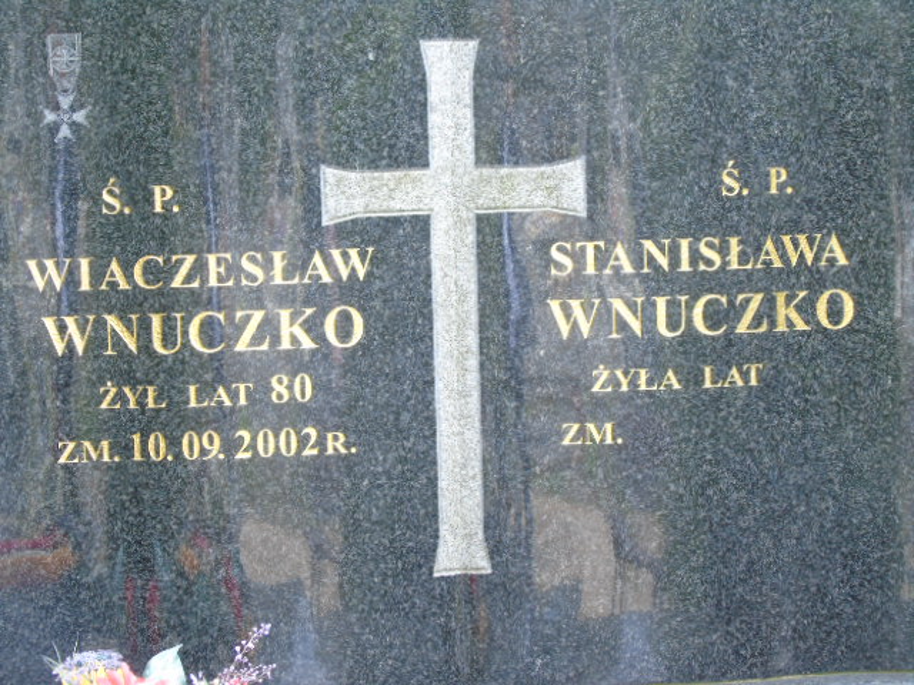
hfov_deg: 15.9
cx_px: 457
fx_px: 3274
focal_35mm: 124
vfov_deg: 12.0
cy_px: 342
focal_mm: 22
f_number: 4.6
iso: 100
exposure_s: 1/30
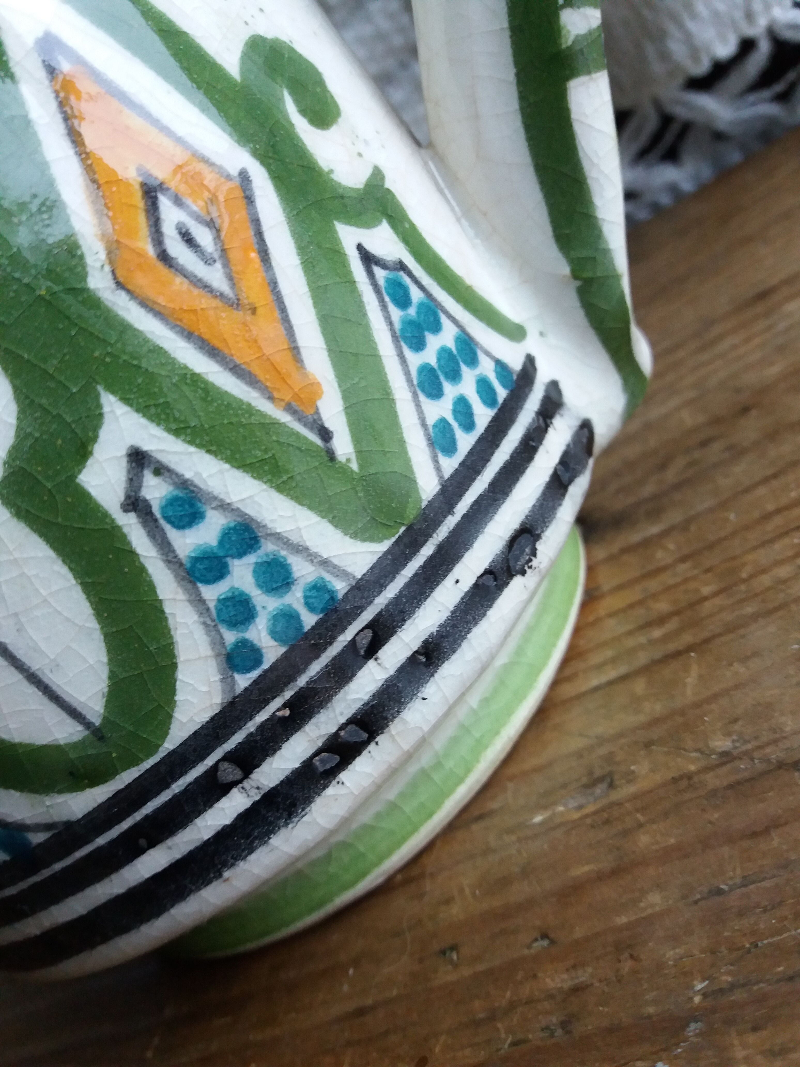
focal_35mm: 28
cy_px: 534
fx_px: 863
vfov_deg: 63.4
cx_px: 400
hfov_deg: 49.7
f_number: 1.9
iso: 160
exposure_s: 1/17
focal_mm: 3.7
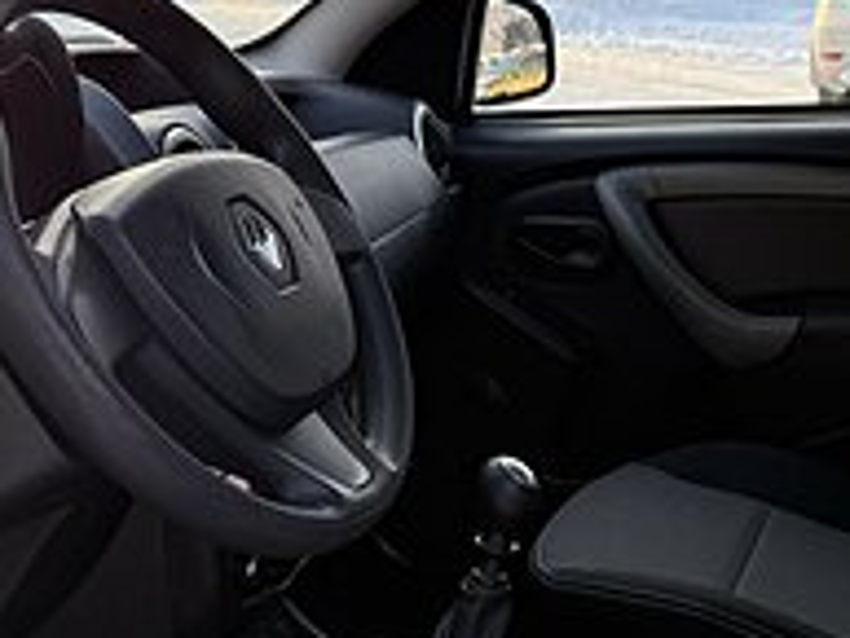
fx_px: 1671
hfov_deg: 28.1
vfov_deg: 21.5
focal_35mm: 68
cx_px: 639
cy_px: 438
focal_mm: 6.76
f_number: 1.78
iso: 80
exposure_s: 1/654
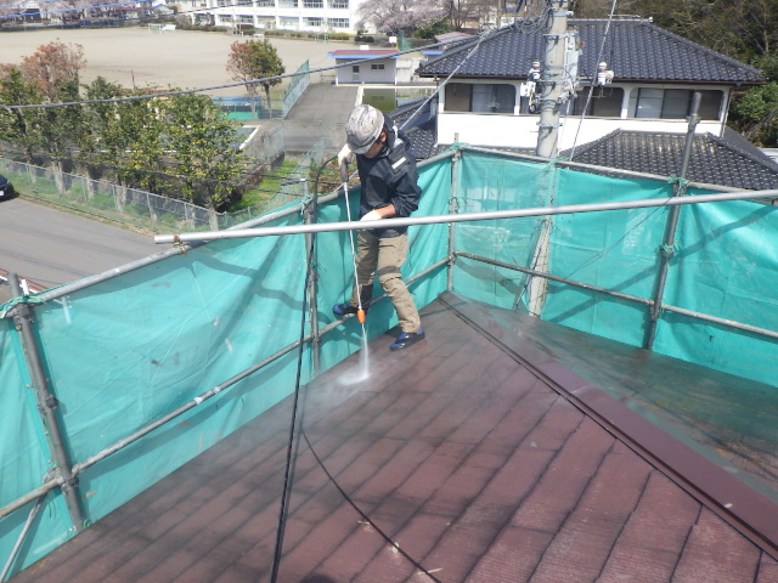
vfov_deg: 49.7
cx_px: 389
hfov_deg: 63.4
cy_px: 292
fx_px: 629
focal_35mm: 28
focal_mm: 5
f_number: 4.2
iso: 125
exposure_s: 1/640
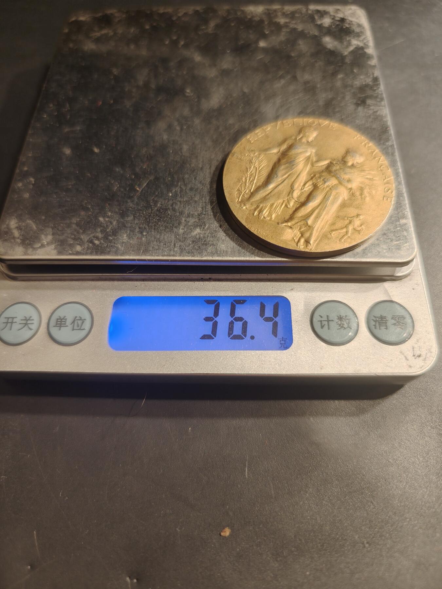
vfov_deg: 73.9
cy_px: 294
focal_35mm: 23
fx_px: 392
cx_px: 221
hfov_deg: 58.9
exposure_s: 1/100
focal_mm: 6.06
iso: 125
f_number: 1.6
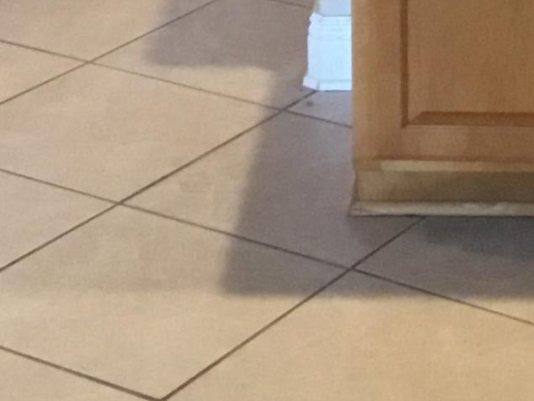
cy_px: -366
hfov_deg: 13.5
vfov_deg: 9.6
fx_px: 2253
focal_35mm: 146
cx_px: 427
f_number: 2.4
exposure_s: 1/15
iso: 250
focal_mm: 3.3
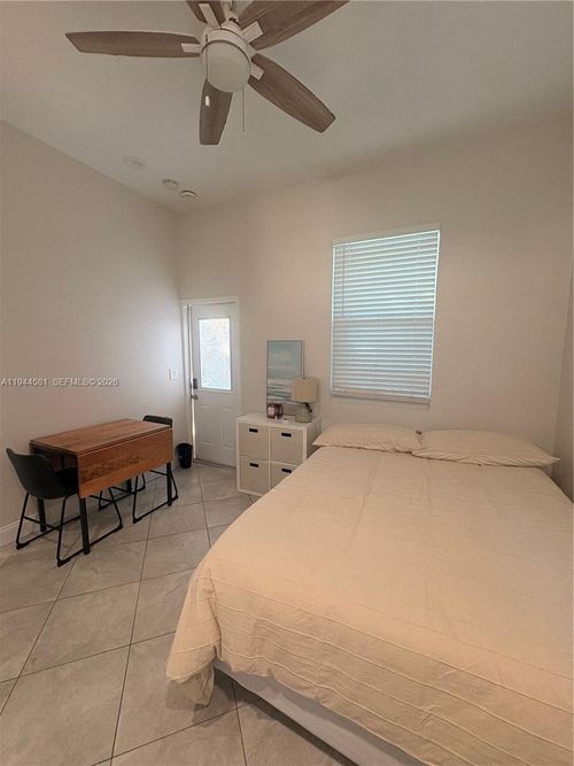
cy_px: 383
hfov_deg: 85.7
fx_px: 310
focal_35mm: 14
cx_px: 287
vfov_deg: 102.1
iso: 250
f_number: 2.2
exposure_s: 1/60
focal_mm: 2.22
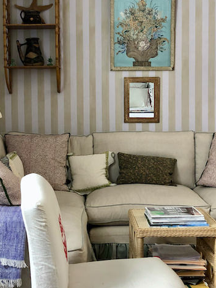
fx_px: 465
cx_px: 110
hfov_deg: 26.1
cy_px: 128
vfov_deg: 34.3
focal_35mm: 56
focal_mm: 3.99
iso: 64
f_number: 1.8
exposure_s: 1/17
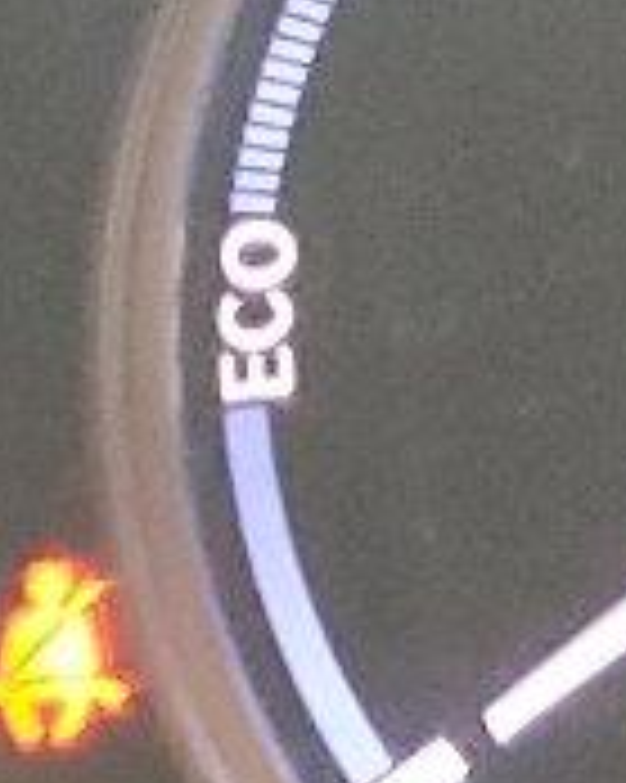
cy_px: -522
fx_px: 5401
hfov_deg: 5.2
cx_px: 3216
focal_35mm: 233
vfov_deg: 8.1
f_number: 1.5
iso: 259
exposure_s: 1/60.2
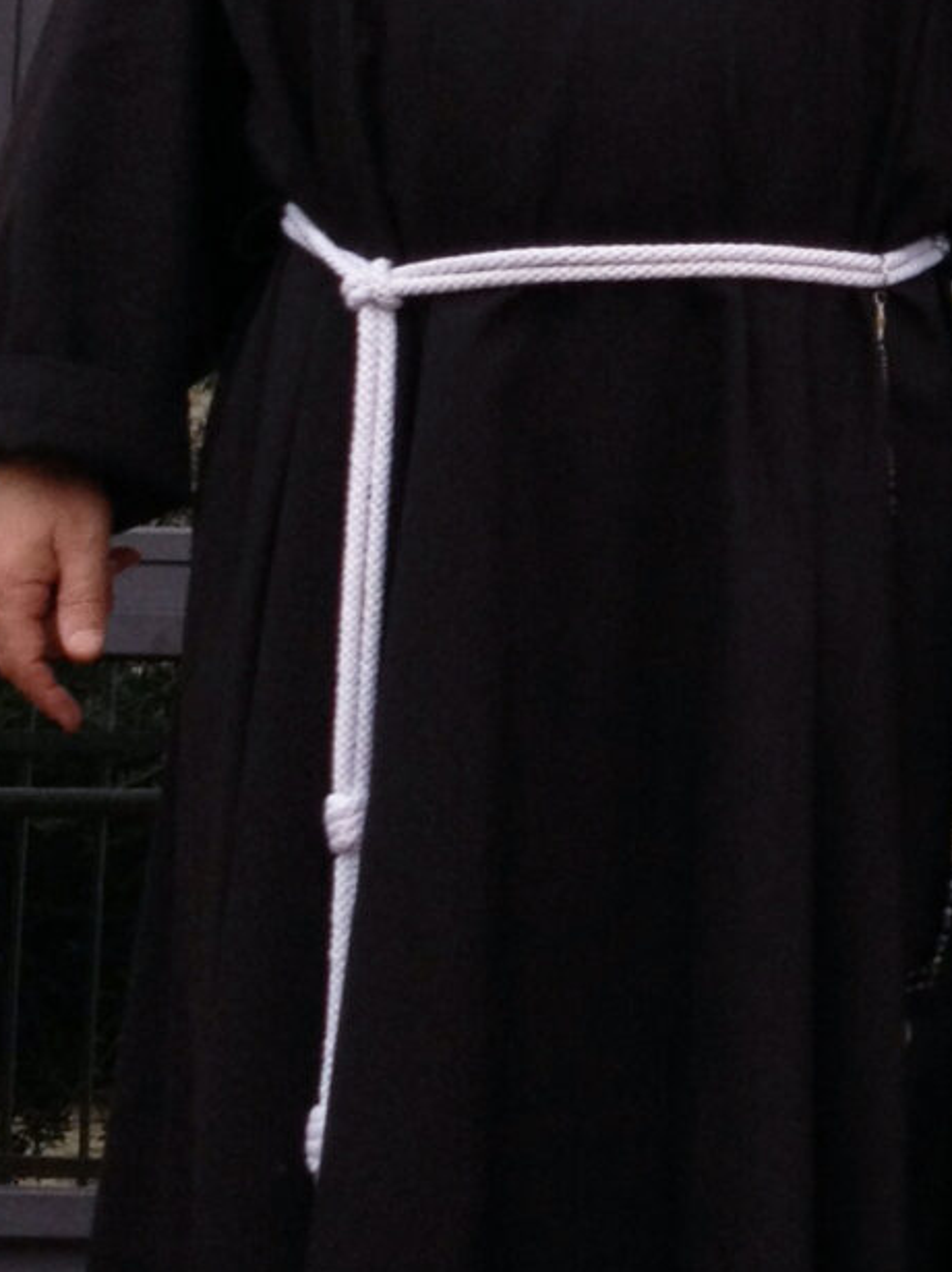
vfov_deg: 13.5
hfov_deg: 9.7
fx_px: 5357
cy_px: 319
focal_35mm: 146
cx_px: 1629
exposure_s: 1/133
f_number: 2.4
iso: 50
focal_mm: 4.28
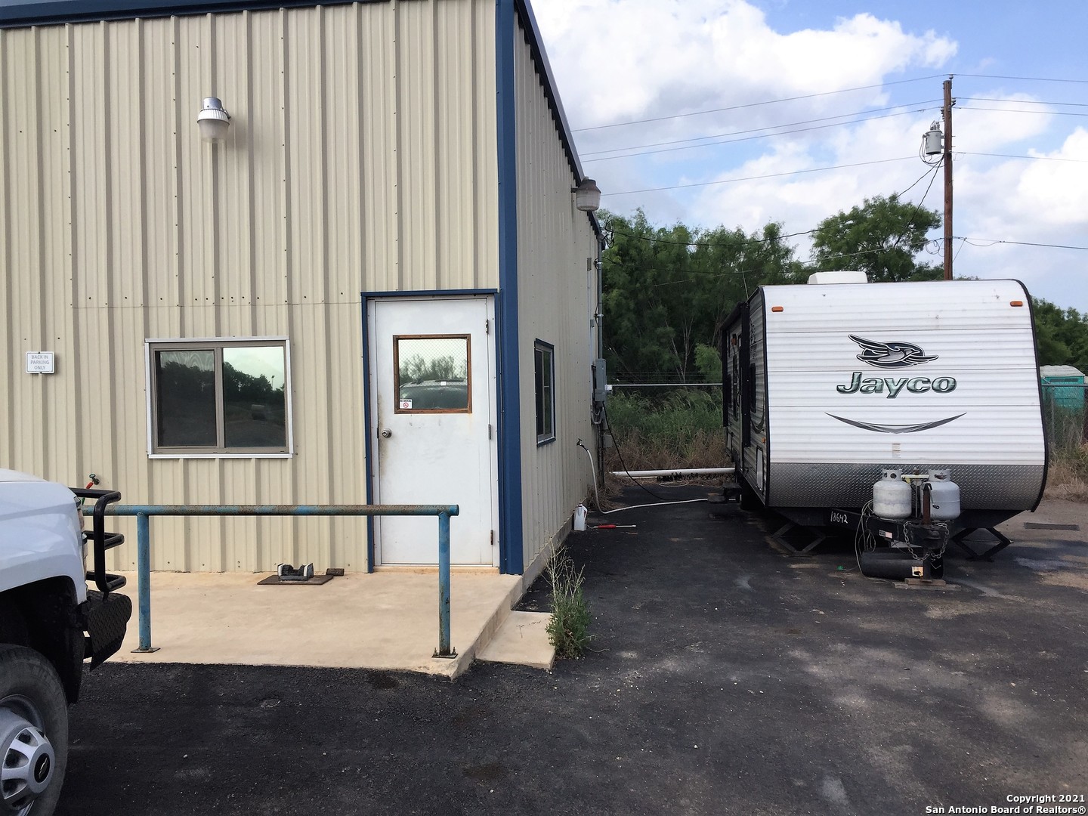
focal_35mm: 29
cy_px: 408
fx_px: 911
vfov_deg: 48.2
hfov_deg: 61.7
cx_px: 544
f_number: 2.2
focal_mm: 4.15
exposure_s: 1/1464
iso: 32
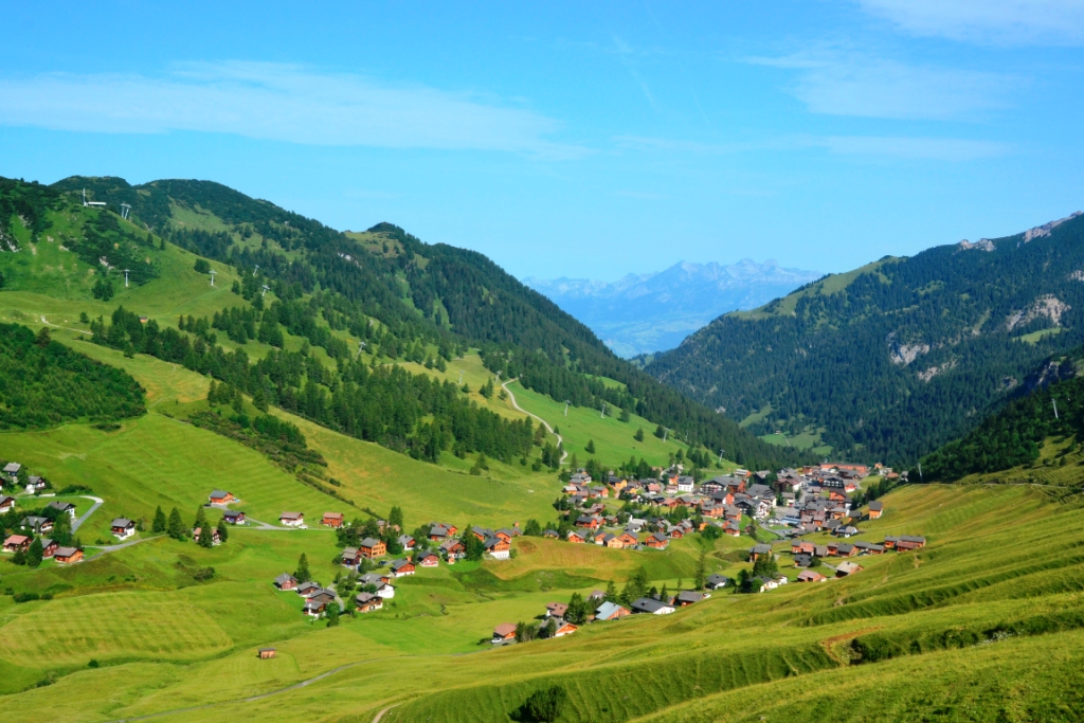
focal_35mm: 39
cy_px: 362
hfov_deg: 49.5
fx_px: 1174
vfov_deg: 34.2
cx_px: 542
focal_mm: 26
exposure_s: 1/400
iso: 400
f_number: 11
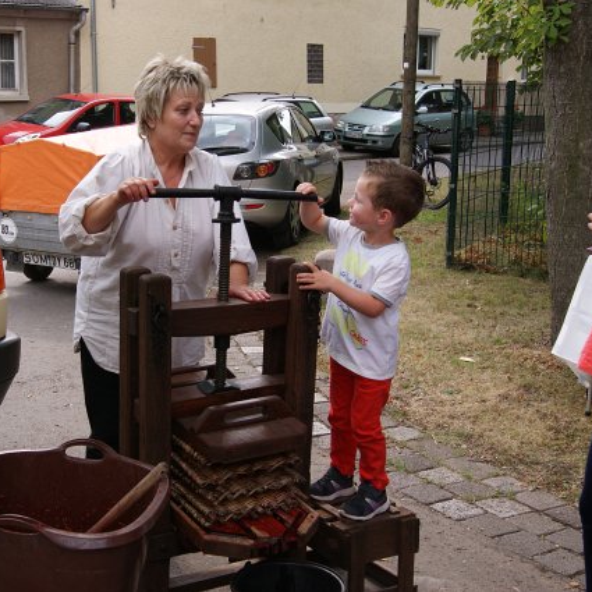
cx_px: 184
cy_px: 297
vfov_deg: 34.0
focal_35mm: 50
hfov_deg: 33.6
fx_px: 967
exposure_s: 1/100
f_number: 7.1
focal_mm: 26
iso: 100
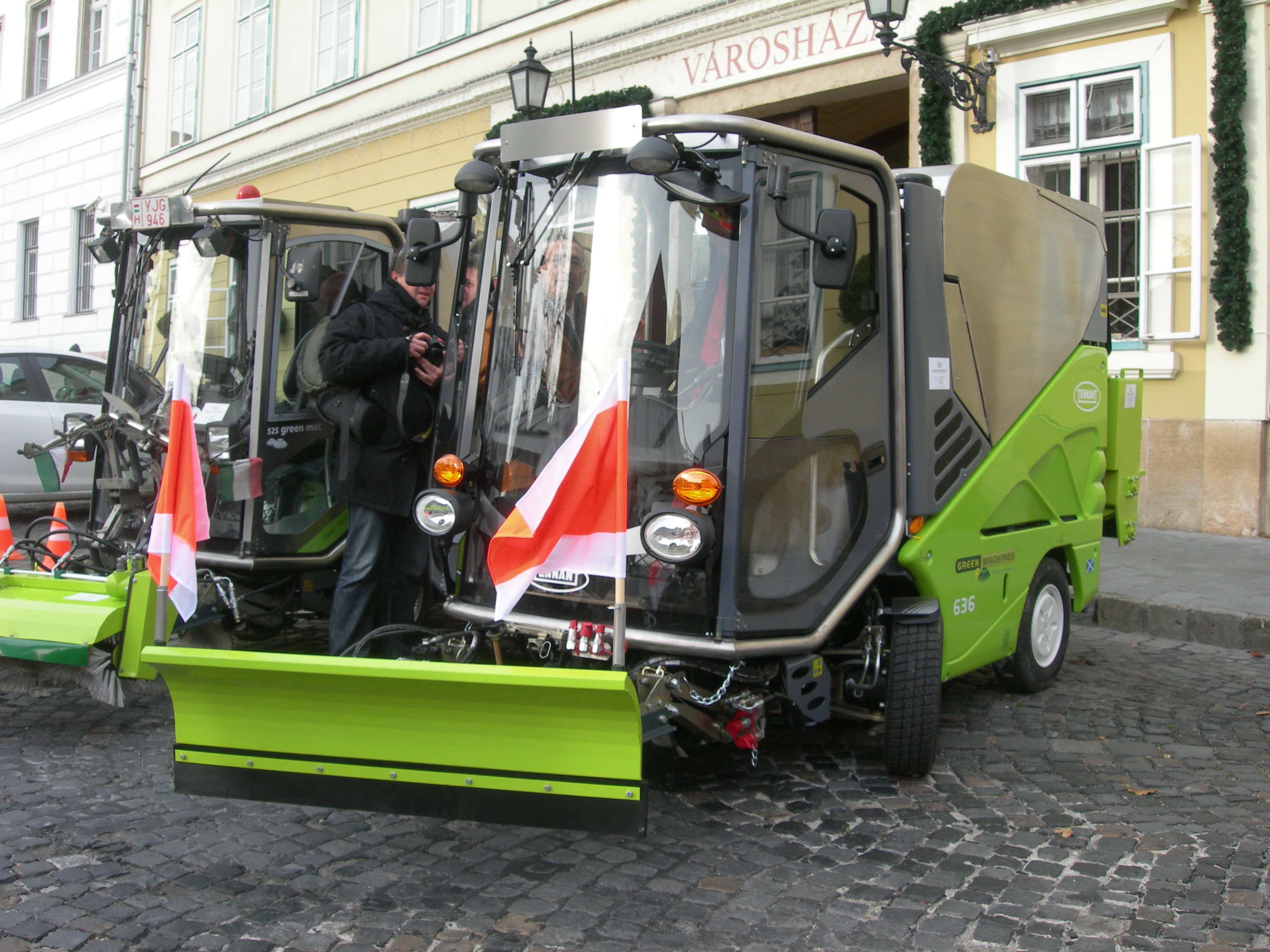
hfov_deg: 49.0
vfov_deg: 37.7
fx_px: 1394
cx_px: 635
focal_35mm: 38
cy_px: 476
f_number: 4.8
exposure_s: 1/129
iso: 85
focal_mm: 7.8
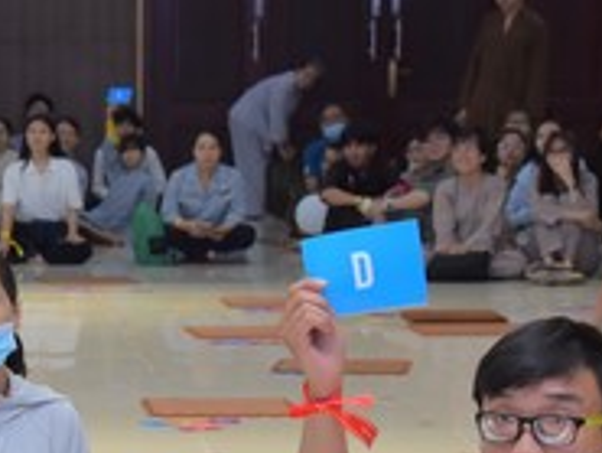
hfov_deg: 11.5
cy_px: 386
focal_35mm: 169
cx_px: -117
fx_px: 2941
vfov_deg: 8.8
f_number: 5
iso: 800
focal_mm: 50
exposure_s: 1/160
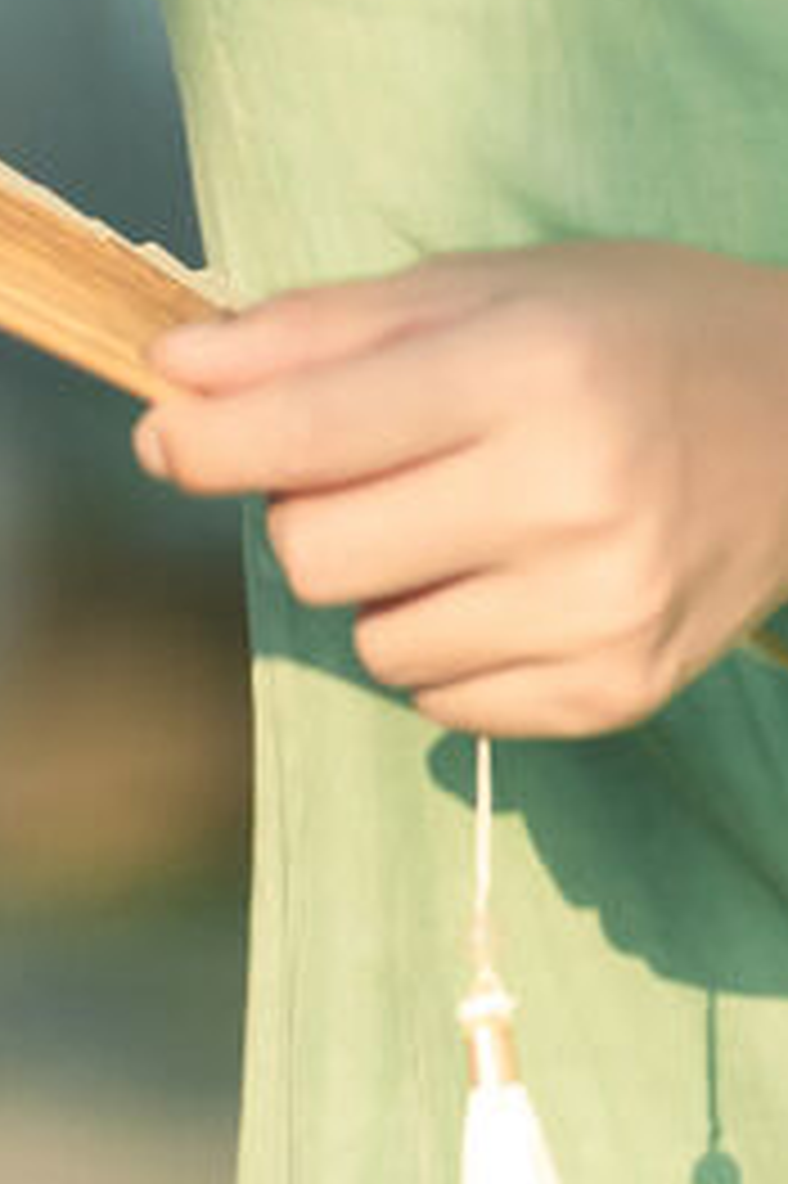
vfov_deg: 2.5
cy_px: -666
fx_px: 27022
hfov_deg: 1.7
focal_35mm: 822
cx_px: 455
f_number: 2.8
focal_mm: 120
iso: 1600
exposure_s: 1/3200
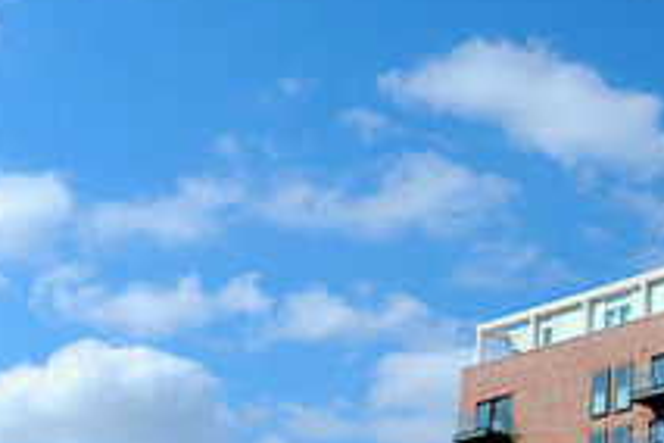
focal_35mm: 79
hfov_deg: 24.1
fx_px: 1457
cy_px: 505
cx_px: 720
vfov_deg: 16.7
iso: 250
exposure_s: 1/5000
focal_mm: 24
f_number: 3.5
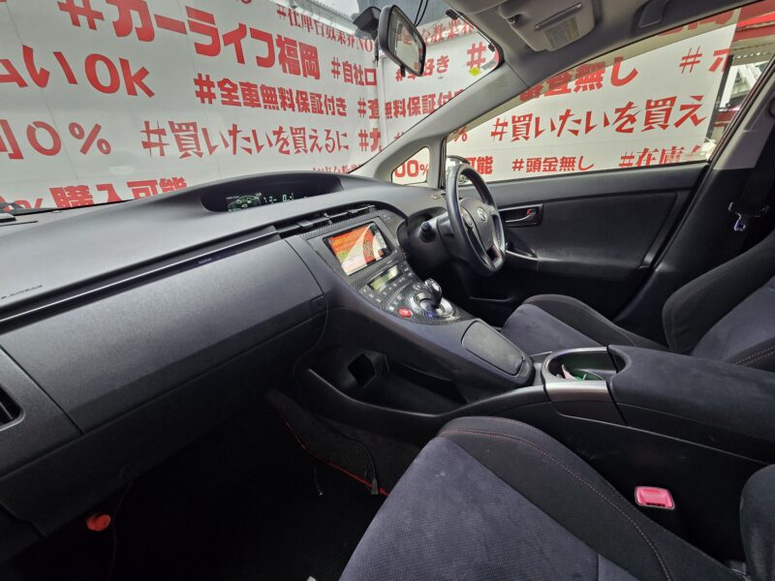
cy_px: 290
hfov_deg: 106.2
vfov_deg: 89.9
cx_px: 388
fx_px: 291
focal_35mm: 13
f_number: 2.2
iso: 160
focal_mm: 2.2
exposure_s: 1/50
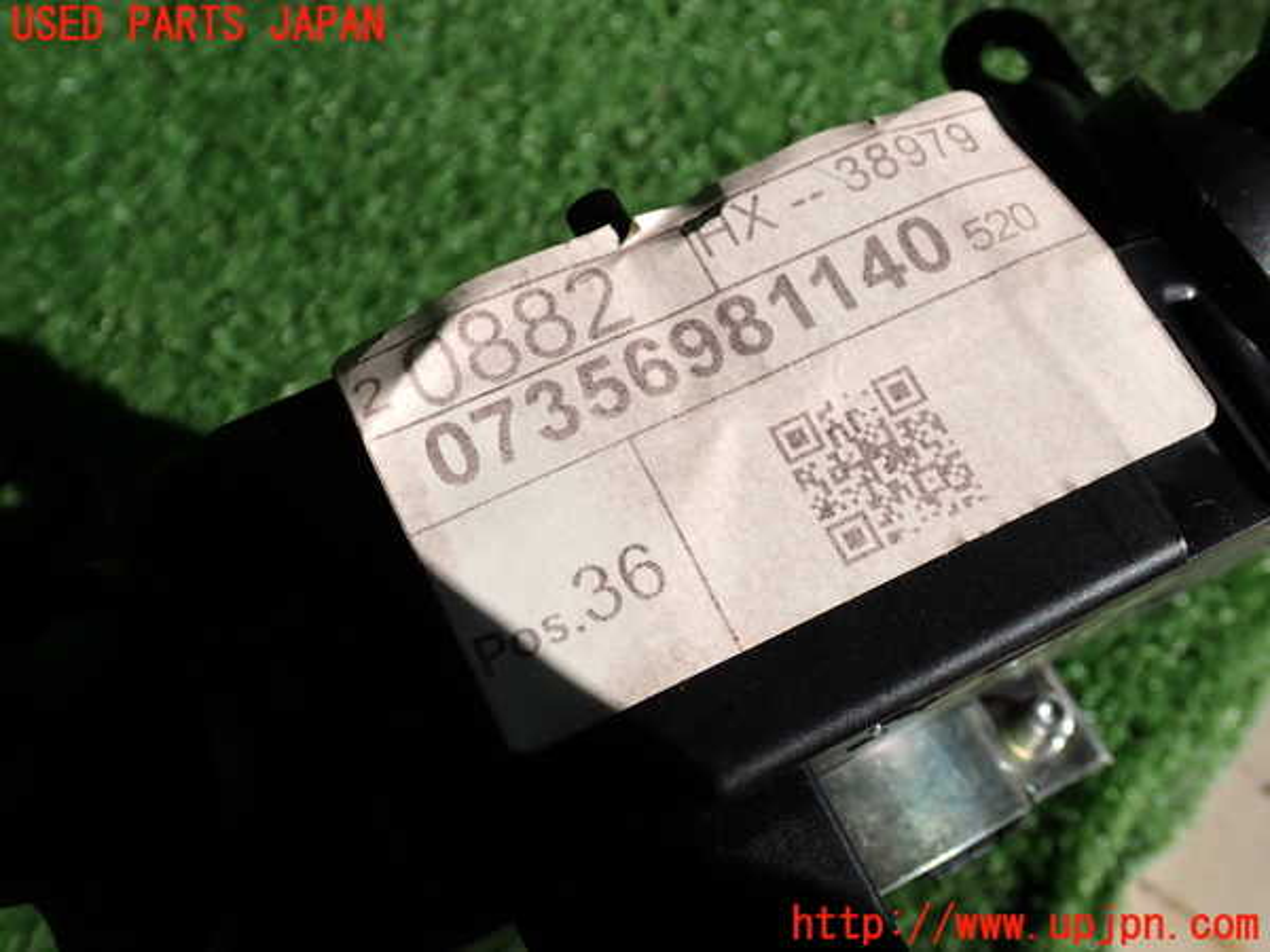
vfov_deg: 37.7
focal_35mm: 38
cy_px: 476
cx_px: 635
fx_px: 1394
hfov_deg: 49.0
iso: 100
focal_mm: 6.83
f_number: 3.5
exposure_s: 1/1000
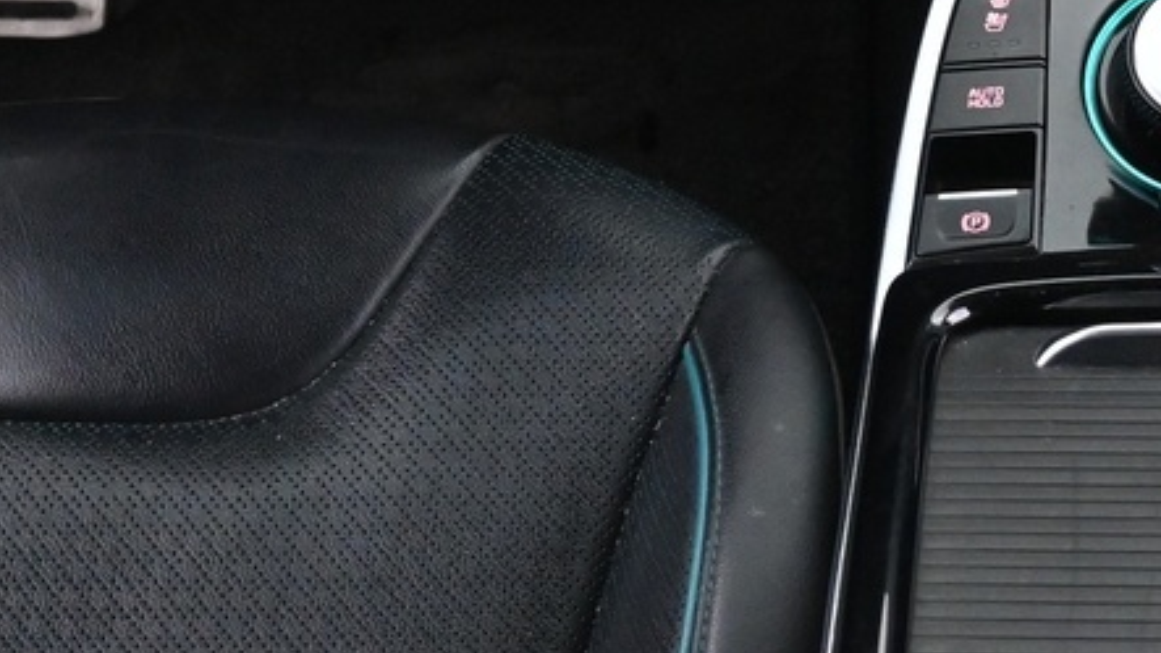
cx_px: 1232
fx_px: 3446
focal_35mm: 112
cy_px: -228
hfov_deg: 18.5
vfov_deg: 10.5
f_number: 3.8
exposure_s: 1/30
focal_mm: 19.5
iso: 3200
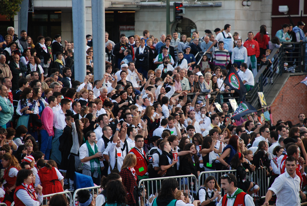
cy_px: 103
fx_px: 1730
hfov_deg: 10.1
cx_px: 154
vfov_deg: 6.8
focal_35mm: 202
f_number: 5.6
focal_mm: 135
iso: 400
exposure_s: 1/125
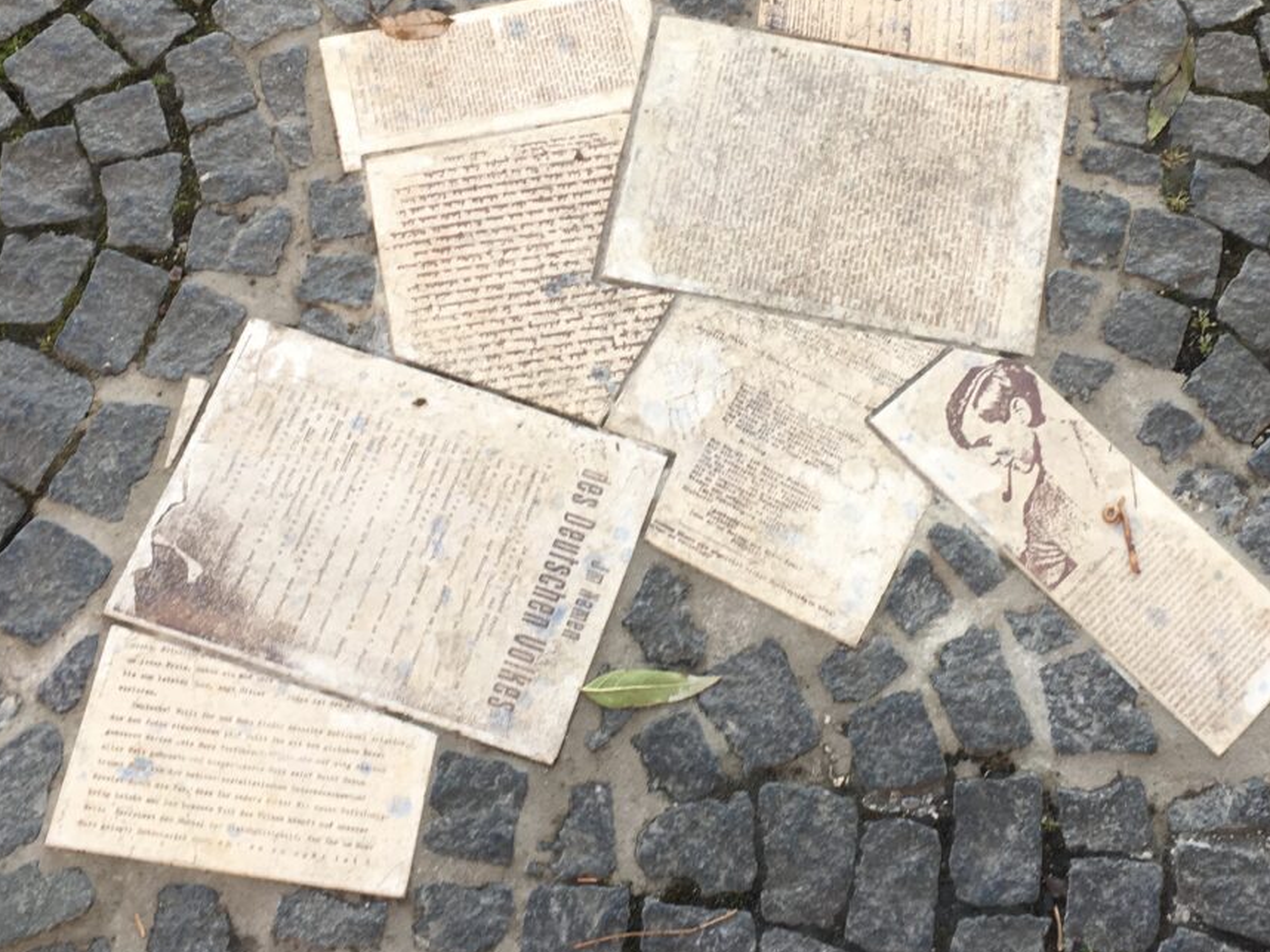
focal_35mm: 53
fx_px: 1944
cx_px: 750
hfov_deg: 36.1
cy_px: 292
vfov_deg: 27.3
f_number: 2.2
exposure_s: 1/100
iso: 32
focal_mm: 4.15
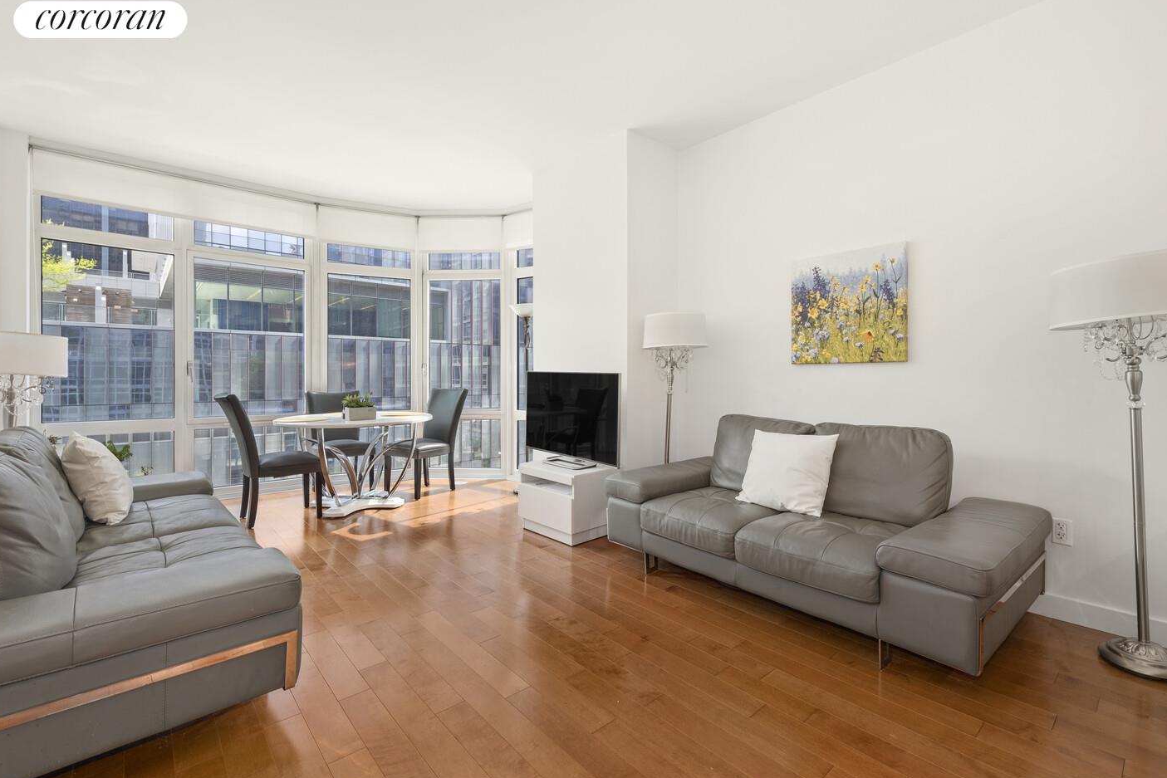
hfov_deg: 96.7
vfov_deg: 73.7
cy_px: 379
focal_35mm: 16
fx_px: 519
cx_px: 598
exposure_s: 1/2.5
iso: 200
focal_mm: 15
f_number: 11
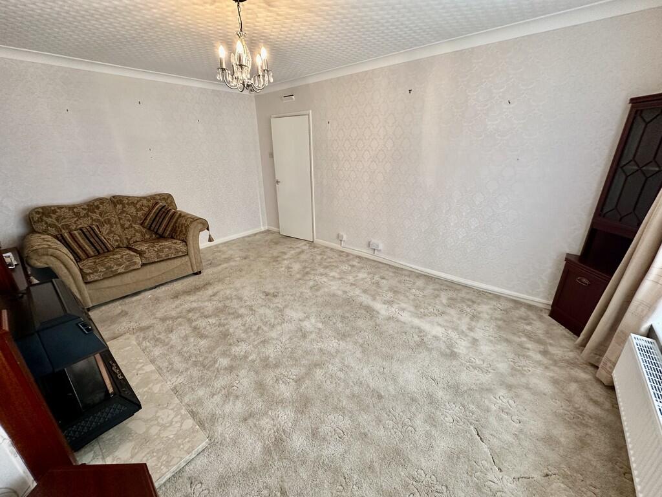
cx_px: 331
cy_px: 248
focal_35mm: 14
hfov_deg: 102.1
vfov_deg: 85.7
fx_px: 268
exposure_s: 1/50
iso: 200
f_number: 2.2
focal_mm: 2.22
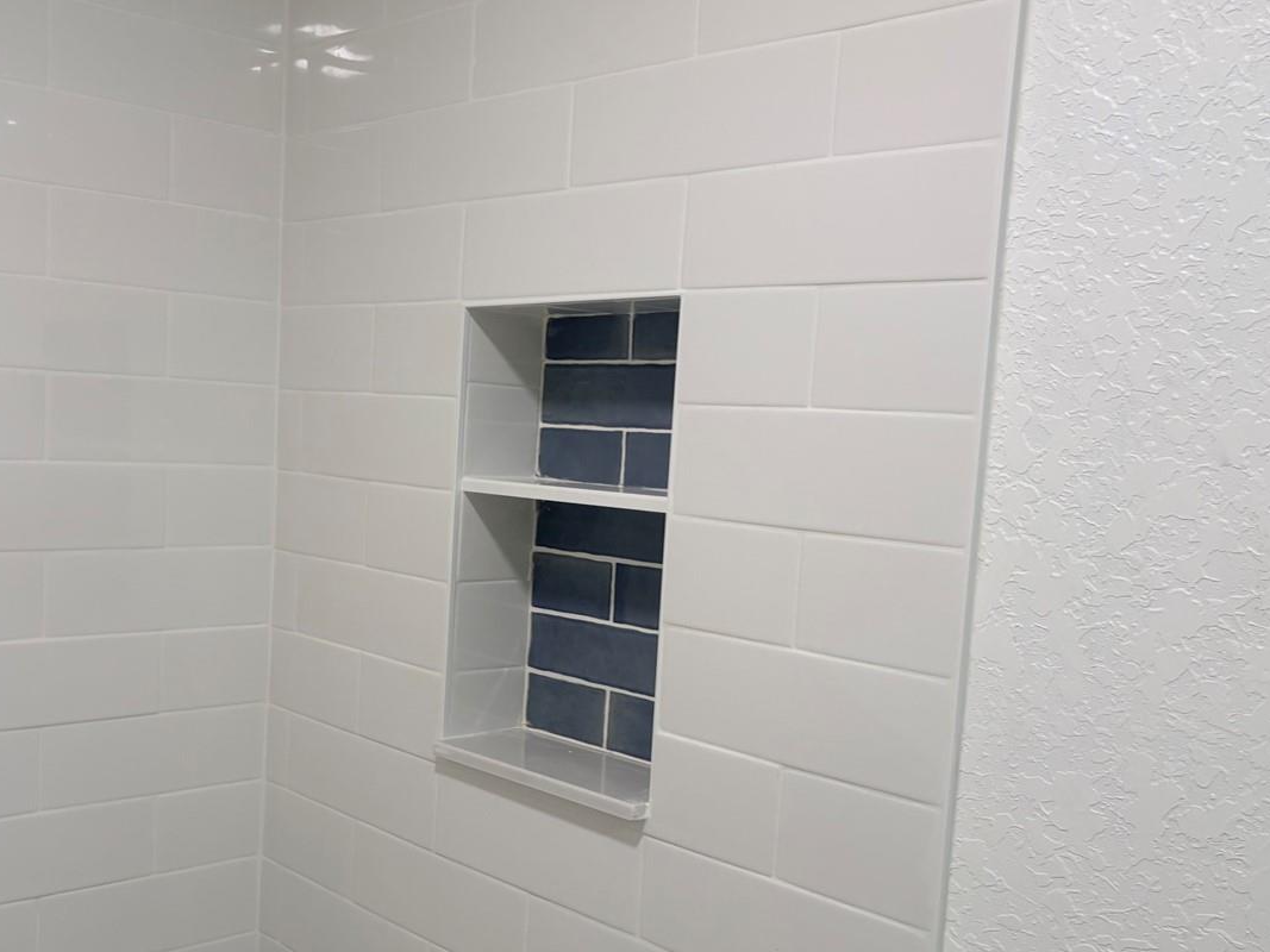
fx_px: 1431
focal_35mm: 39
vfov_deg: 36.6
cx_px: 464
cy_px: 590
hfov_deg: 47.4
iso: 64
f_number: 1.6
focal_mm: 5.96
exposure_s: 1/120
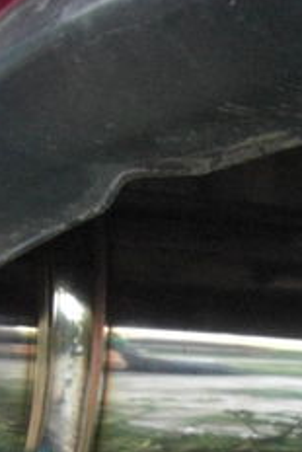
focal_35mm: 109
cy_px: 452
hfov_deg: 12.4
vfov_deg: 18.3
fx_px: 1369
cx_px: 337
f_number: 2.8
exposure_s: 1/50
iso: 800
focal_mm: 7.9
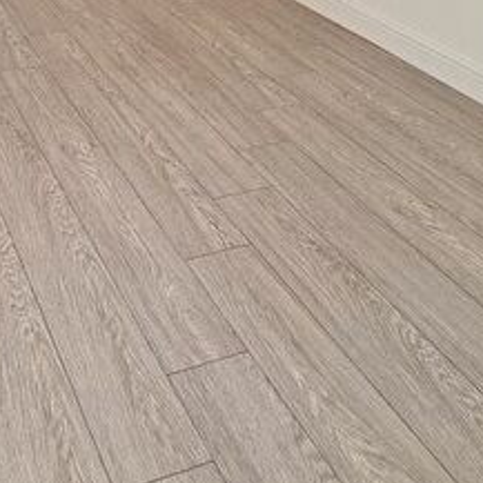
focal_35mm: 37
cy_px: -3
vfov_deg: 39.5
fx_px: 584
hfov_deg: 39.9
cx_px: 7
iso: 125
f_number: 2.2
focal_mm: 2.2
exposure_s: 1/100
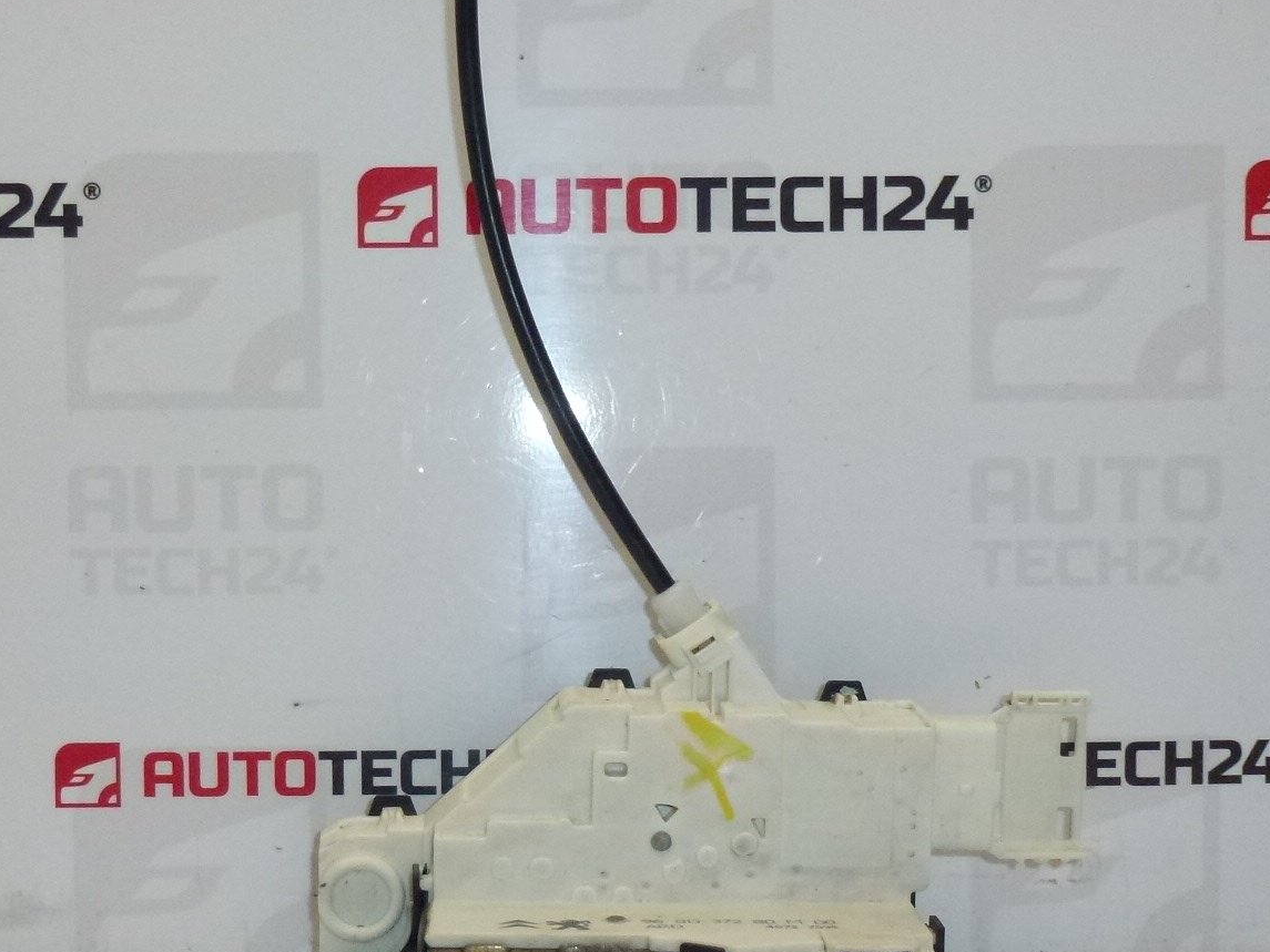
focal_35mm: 59
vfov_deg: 24.7
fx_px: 2165
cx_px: 509
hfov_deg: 32.6
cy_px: 605
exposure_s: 1/320
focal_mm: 5.9
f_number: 3.6
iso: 400
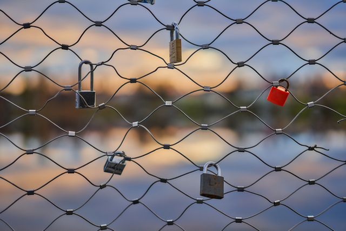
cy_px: 116
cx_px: 173
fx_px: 481
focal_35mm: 50
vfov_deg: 27.0
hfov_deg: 39.6
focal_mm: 50
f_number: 1.4
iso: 100
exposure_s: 1/1250
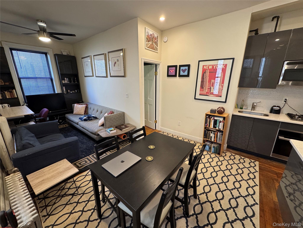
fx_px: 123
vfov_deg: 85.7
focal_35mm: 14
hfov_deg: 102.1
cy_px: 114
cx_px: 152
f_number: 2.2
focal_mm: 2.22
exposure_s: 1/60
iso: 320
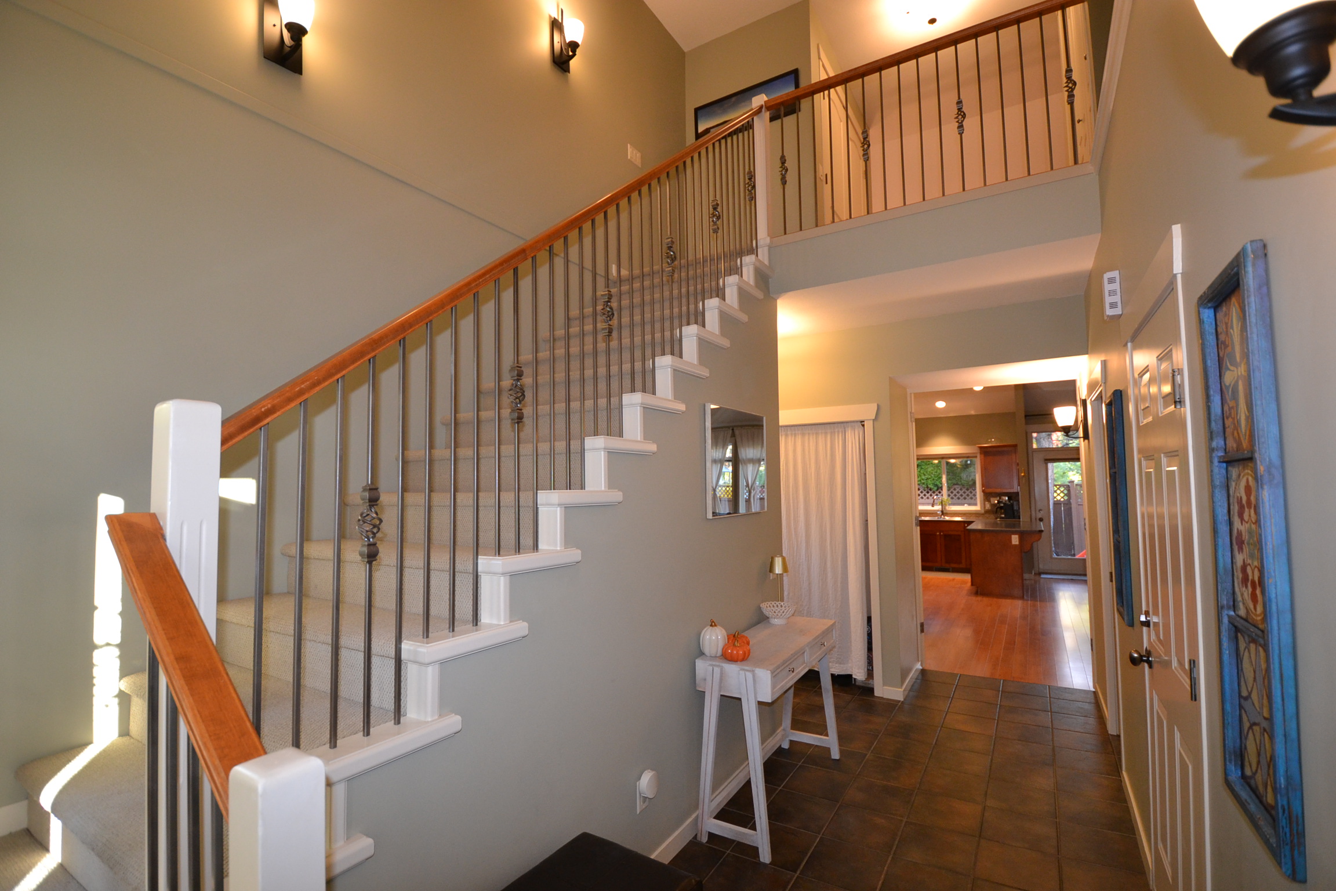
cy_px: 446
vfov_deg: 77.3
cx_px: 668
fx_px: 557
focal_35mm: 15
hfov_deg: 100.4
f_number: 3.5
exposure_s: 1/60
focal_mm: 10
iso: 800
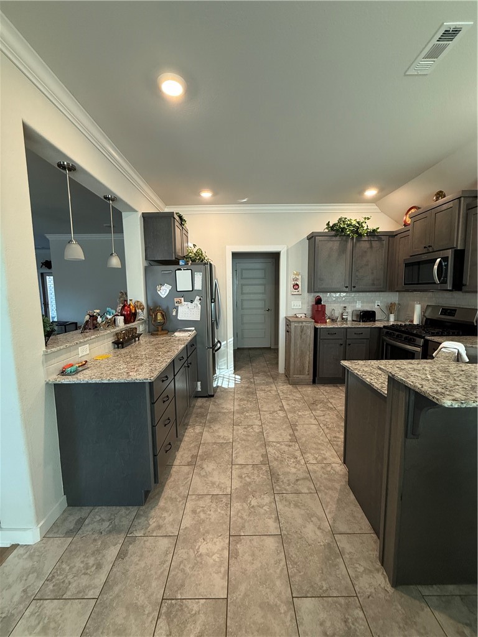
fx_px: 258
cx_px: 239
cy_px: 318
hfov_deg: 85.7
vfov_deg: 102.1
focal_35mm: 14
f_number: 2.2
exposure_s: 1/60
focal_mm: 2.22
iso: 200
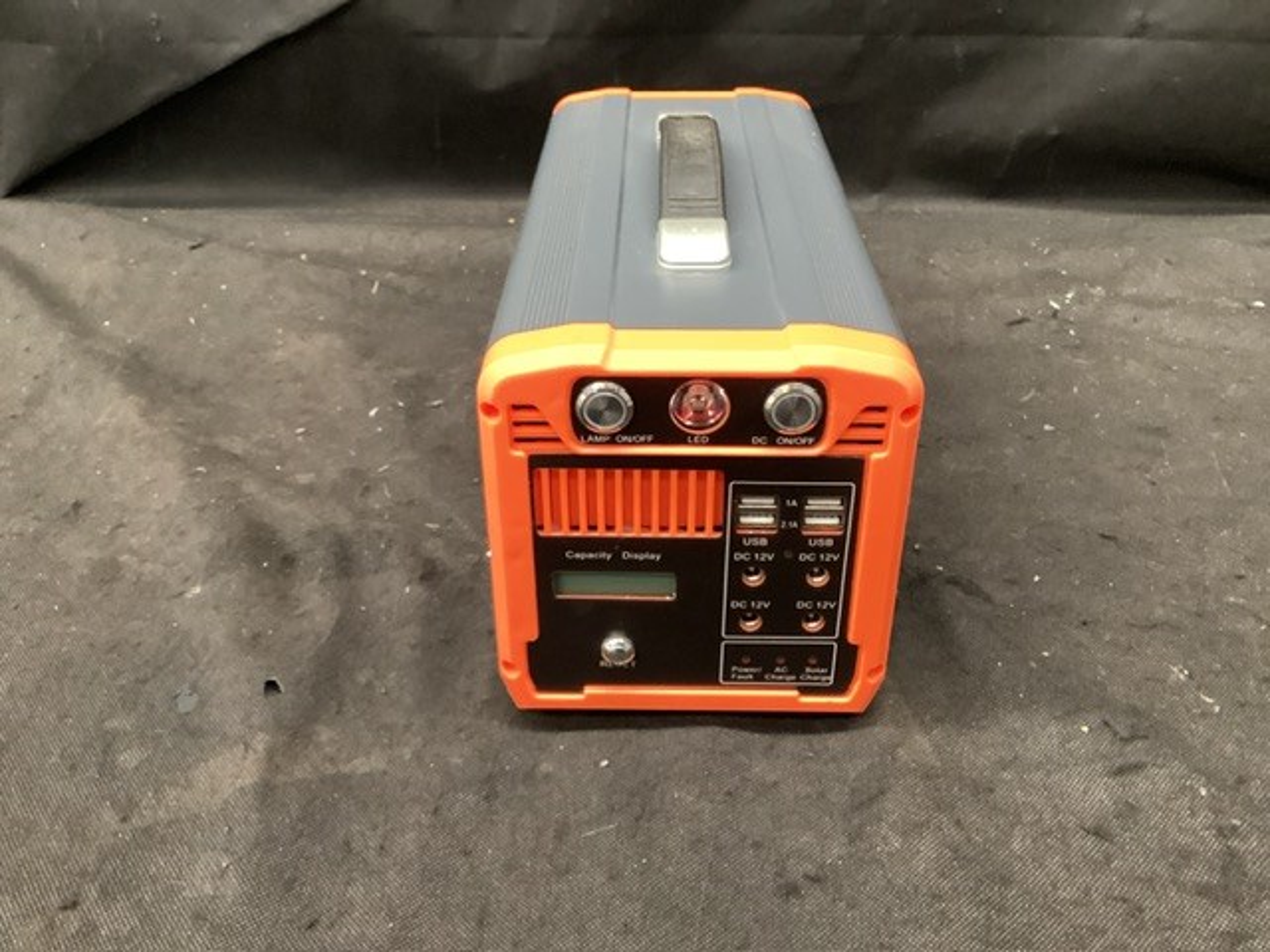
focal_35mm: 31
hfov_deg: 58.4
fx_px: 1137
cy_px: 476
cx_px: 635
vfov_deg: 45.4
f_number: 2.4
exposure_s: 1/30
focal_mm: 3.3
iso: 320
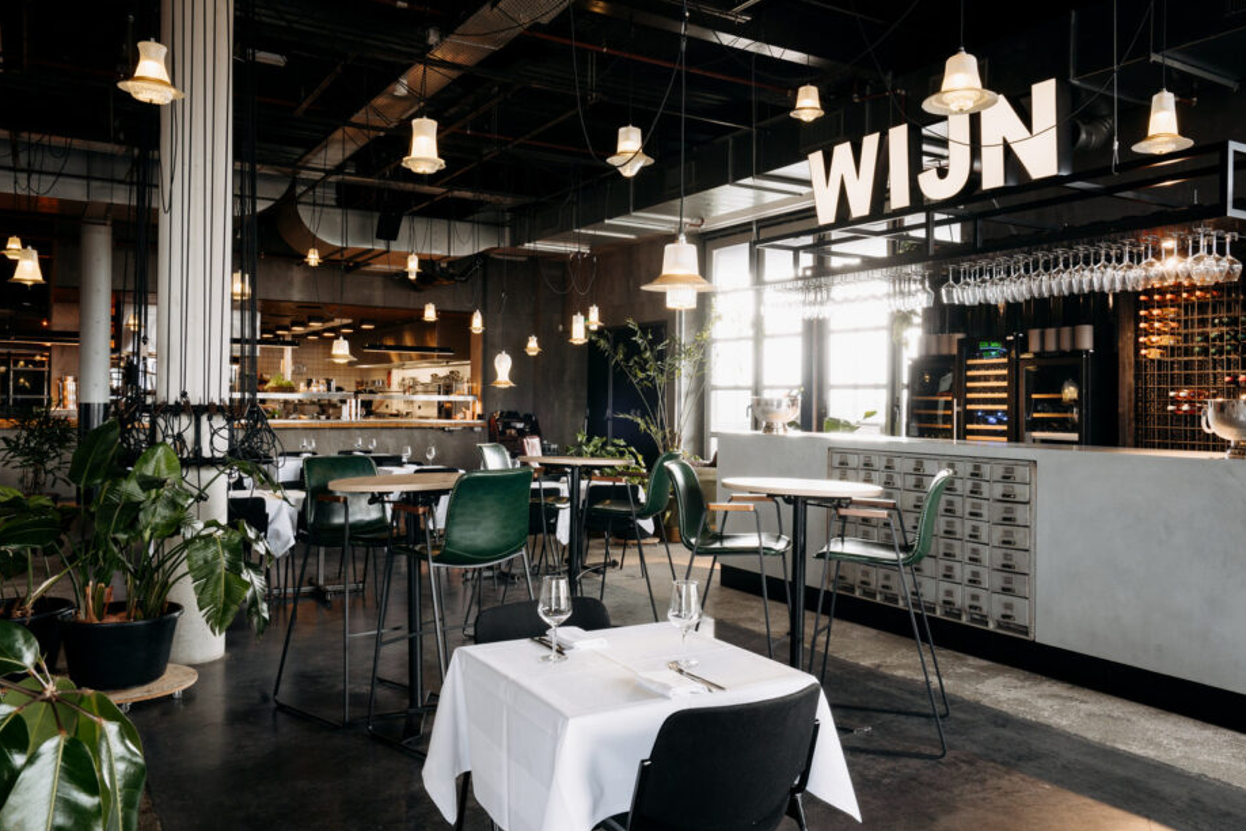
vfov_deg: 44.9
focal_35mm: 29
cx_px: 668
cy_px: 386
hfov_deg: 63.6
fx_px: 1004
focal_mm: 26
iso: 250
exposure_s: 1/8
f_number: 13
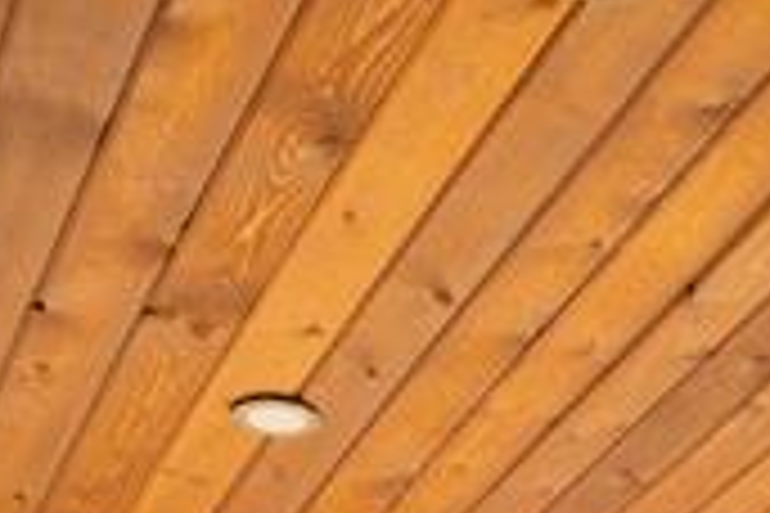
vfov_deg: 11.3
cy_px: 1458
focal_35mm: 84
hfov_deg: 20.0
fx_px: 1797
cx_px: 1238
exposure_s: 1/13
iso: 400
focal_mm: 14
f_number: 8
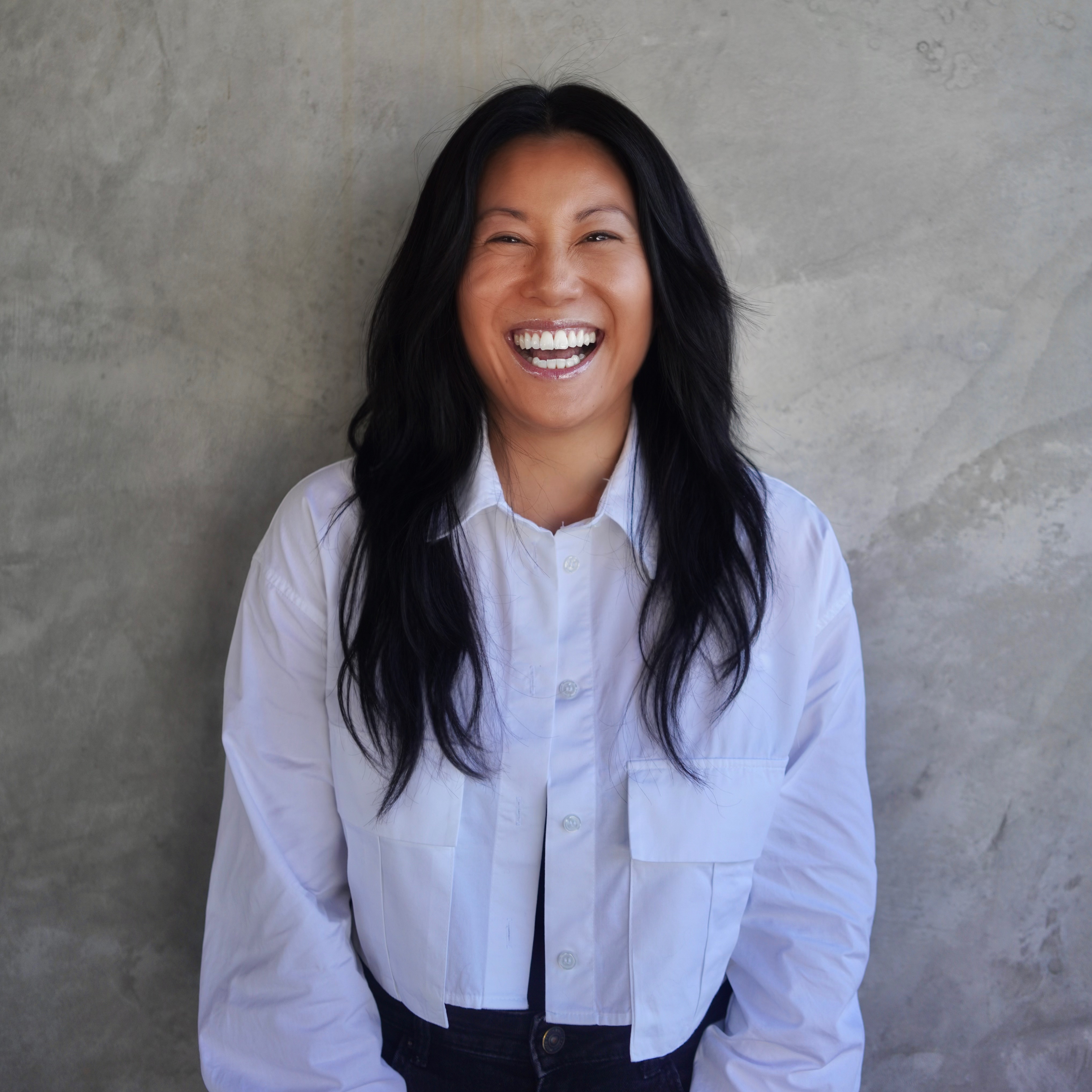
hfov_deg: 37.6
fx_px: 1606
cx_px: 542
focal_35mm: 45
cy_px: 360
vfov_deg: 37.1
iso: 160
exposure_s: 1/200
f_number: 2.8
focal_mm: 35
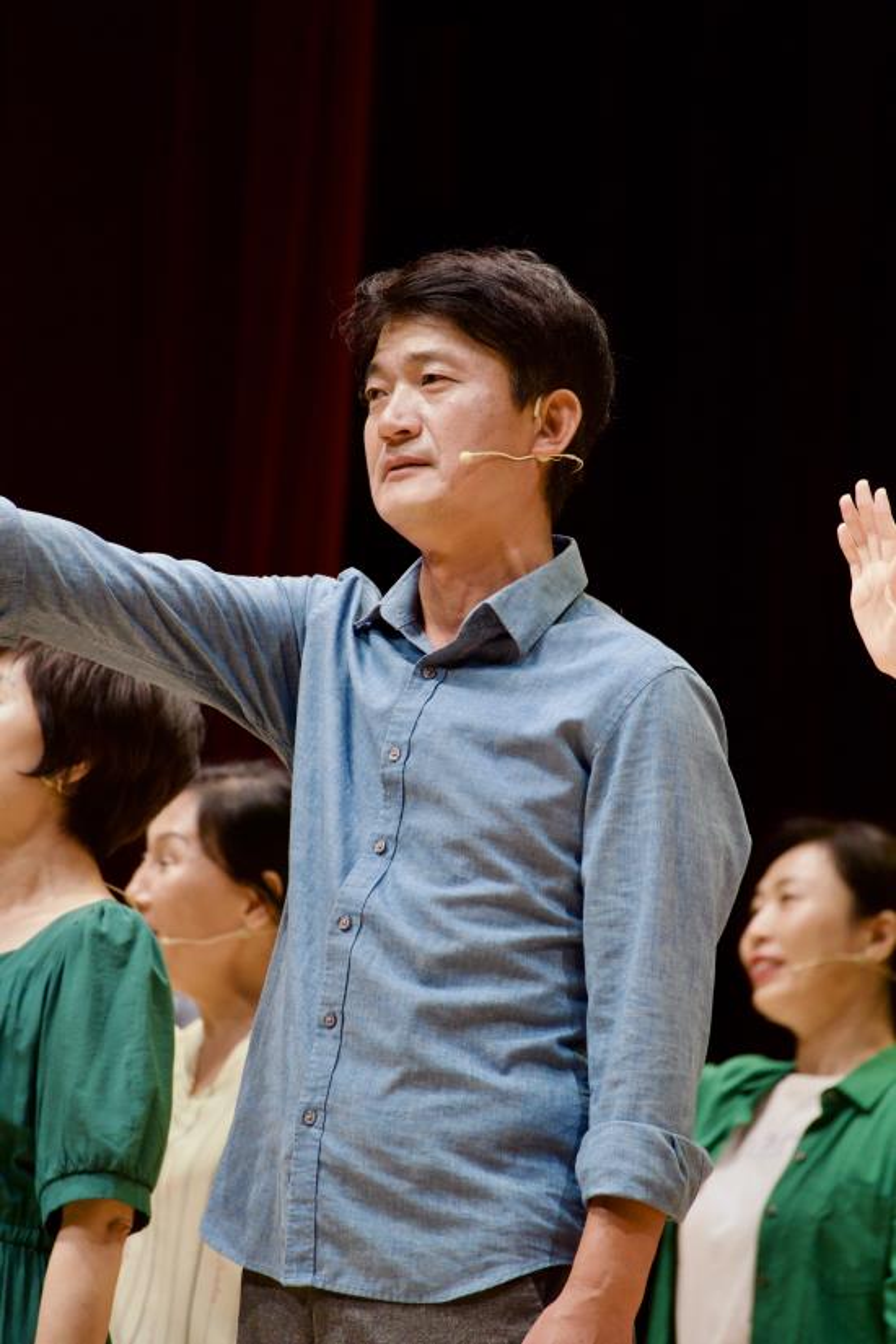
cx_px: 448
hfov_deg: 4.8
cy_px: 672
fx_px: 10751
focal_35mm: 288
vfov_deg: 7.2
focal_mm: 288
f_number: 6.3
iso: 2500
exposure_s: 1/125
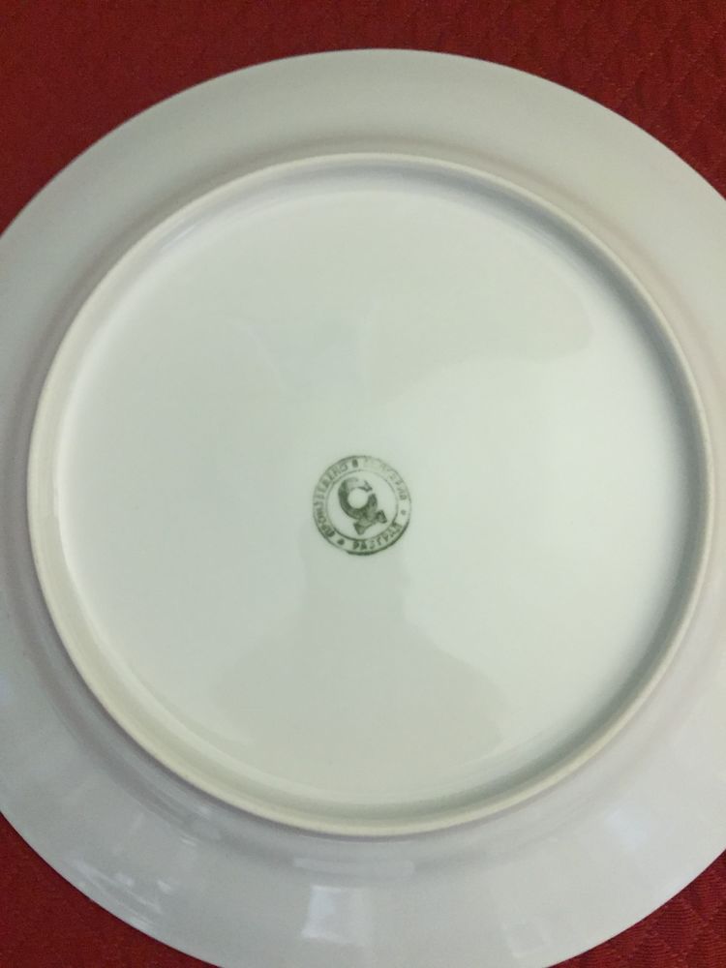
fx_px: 811
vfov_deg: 61.7
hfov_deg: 48.2
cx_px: 363
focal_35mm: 29
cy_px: 484
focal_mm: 4.15
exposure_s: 1/17
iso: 250
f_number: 2.2
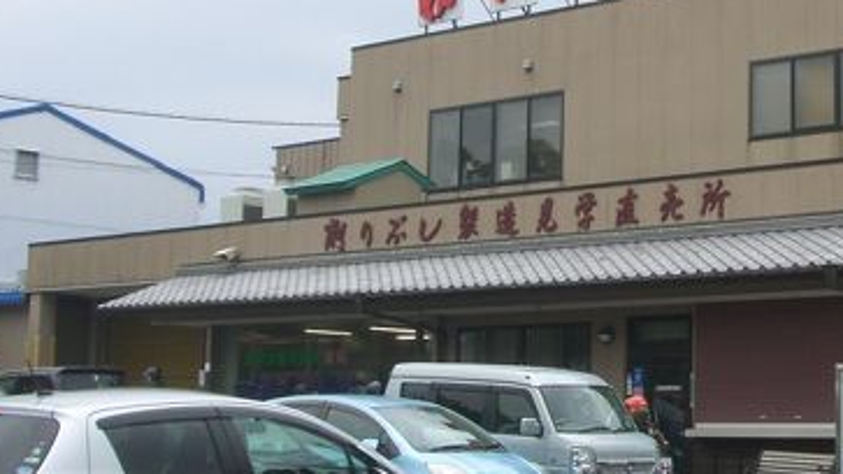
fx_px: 1788
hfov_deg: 26.1
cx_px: 664
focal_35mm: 80
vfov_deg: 15.1
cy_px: 148
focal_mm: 6.8
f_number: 4.6
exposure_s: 1/250
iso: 80
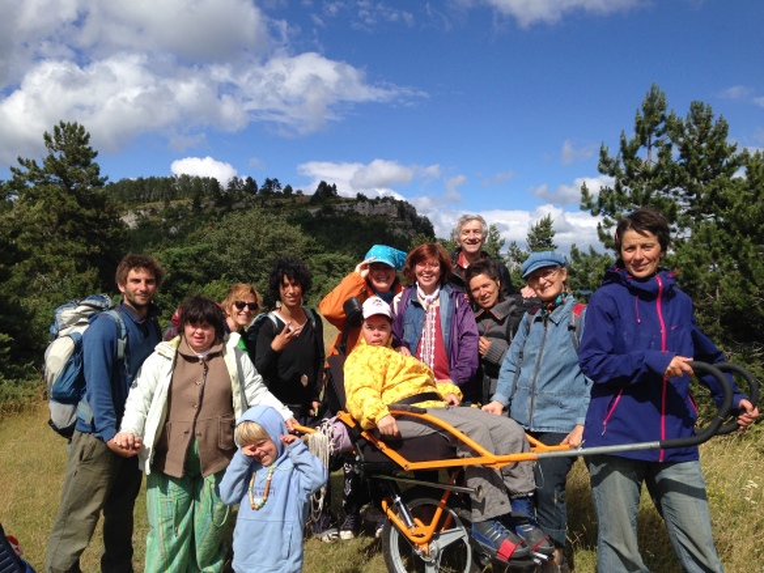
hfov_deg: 55.4
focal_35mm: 33
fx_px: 728
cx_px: 382
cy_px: 286
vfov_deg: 42.9
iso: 50
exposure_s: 1/2008
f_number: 2.4
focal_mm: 4.12
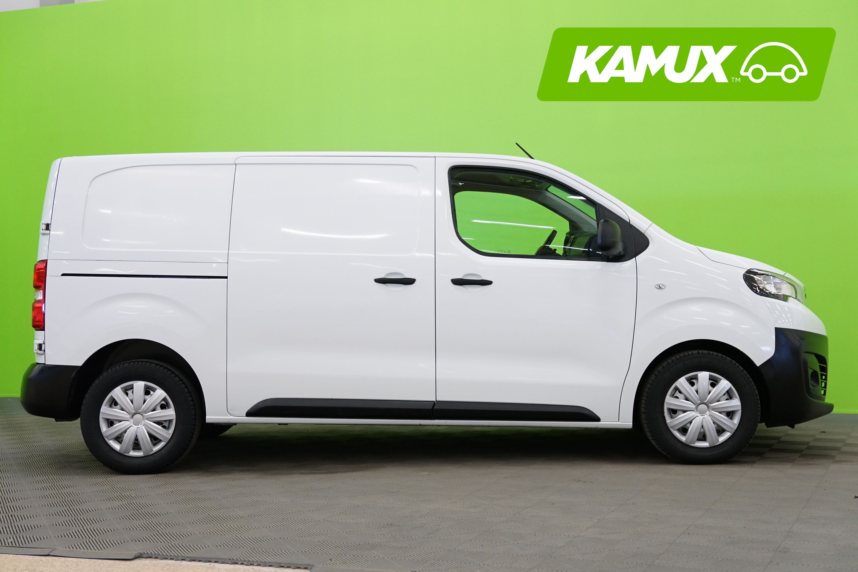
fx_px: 1192
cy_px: 286
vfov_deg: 27.0
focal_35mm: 50
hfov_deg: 39.6
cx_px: 429
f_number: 4
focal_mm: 50
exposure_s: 1/60
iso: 2000
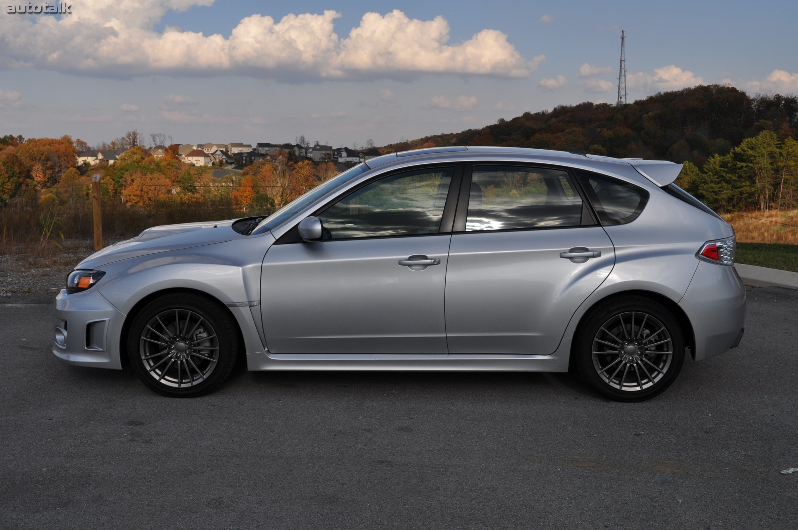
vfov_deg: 31.8
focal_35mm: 42
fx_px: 930
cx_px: 399
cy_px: 265
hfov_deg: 46.4
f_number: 10
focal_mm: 28
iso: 200
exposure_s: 1/400
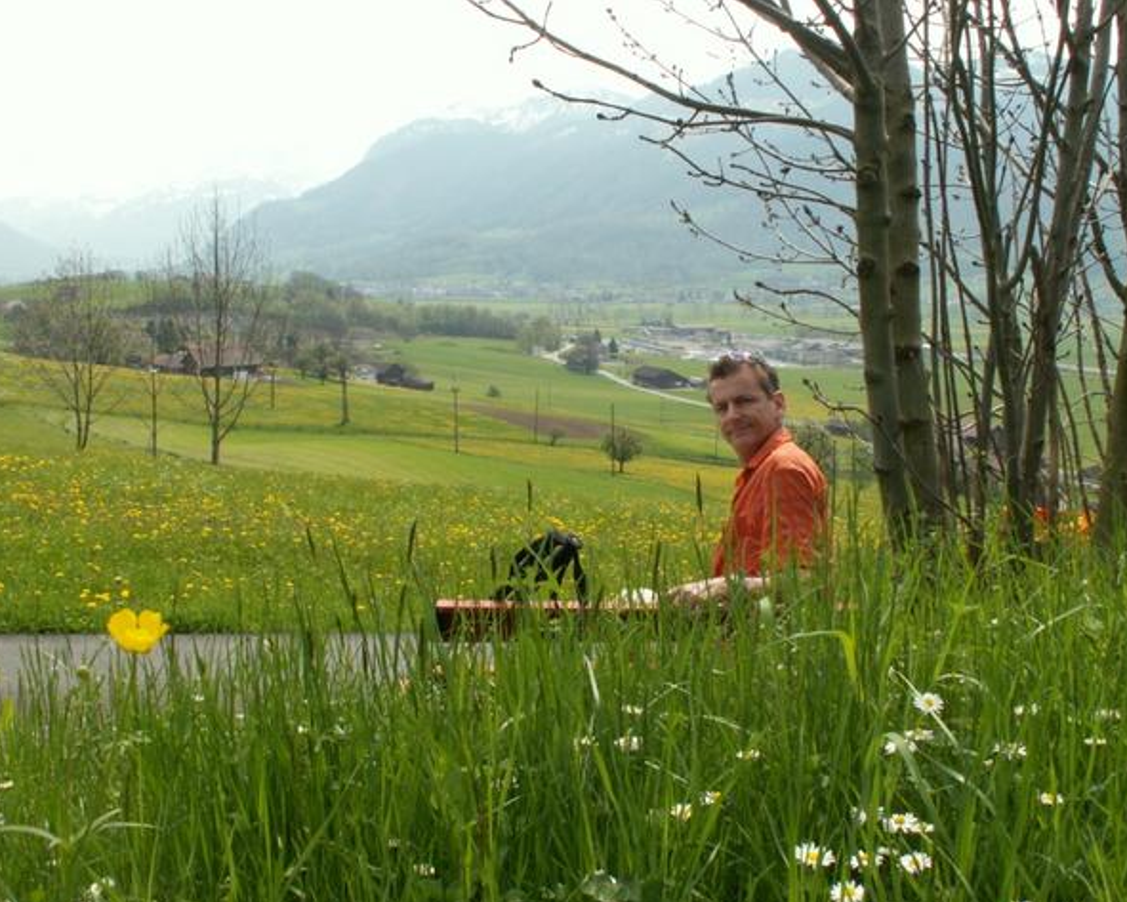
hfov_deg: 49.1
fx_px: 1234
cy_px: 456
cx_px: 568
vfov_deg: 40.1
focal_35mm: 37
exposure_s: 1/100
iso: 50
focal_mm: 5.86
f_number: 8
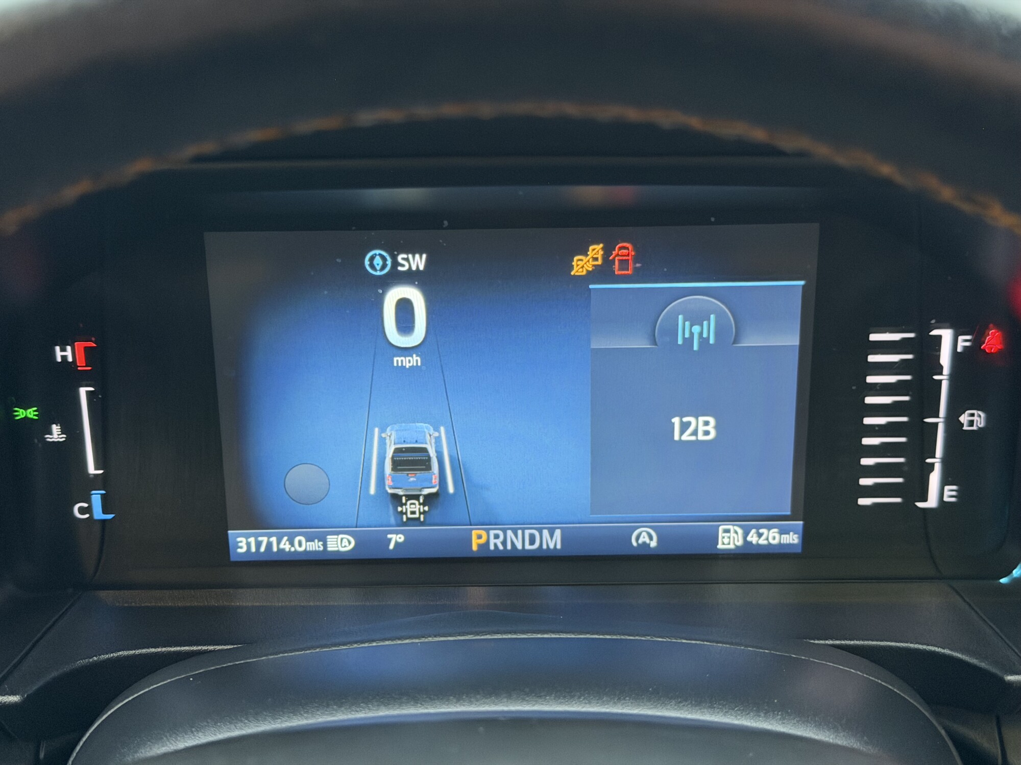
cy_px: 382
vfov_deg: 30.3
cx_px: 510
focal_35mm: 48
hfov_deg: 39.7
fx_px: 1416
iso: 500
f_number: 1.78
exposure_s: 1/40
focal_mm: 6.76
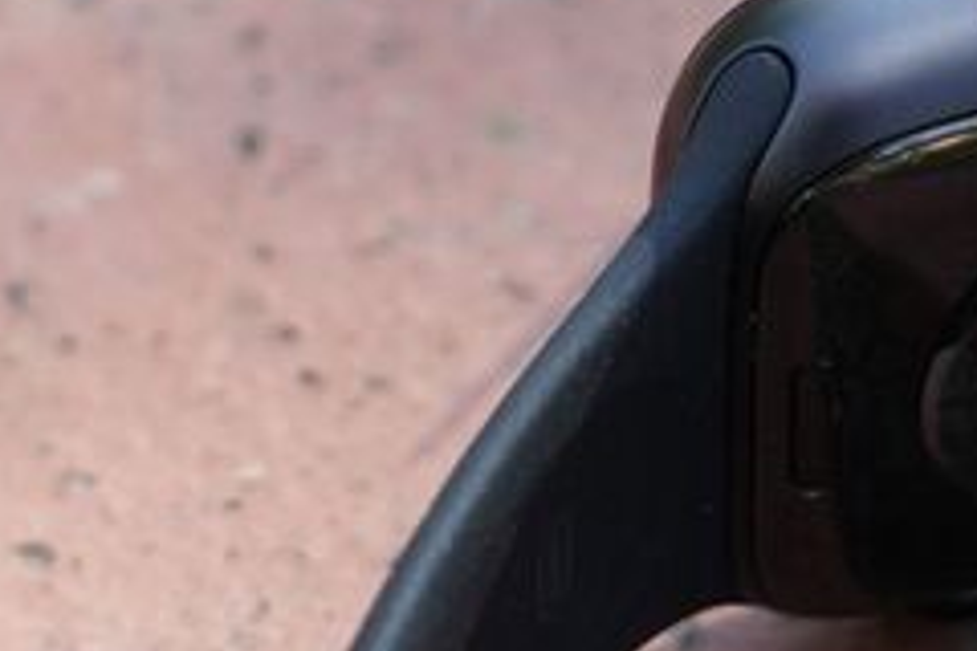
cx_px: 1258
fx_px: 6540
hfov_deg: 8.4
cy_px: 85
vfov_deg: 5.7
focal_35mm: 241
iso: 400
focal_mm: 70
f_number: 6.3
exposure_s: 1/250
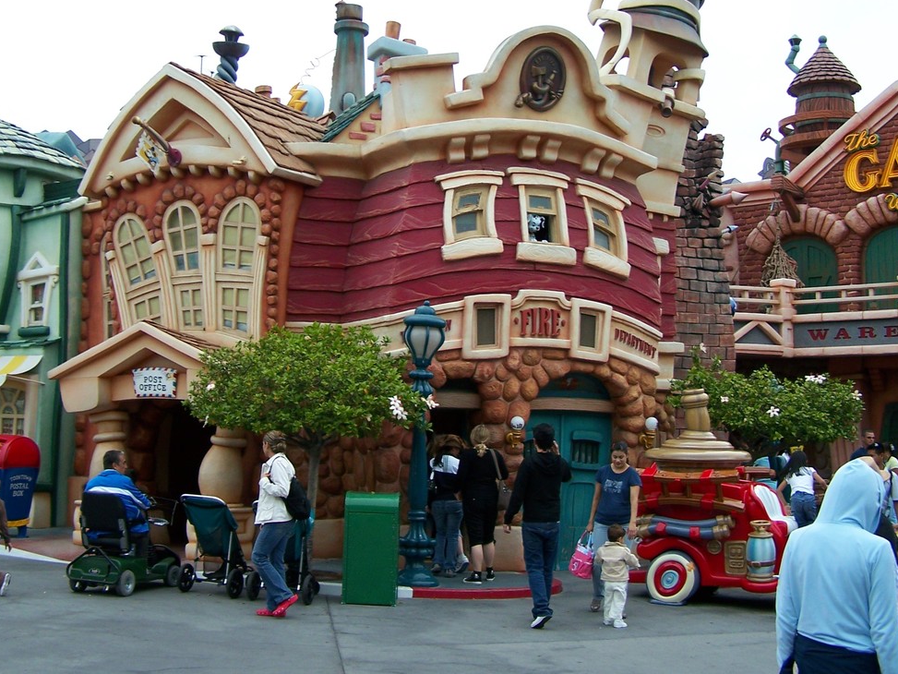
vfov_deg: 29.0
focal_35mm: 50
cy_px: 246
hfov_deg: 38.2
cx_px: 437
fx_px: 1297
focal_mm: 6.3
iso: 80
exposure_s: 1/250
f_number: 2.8
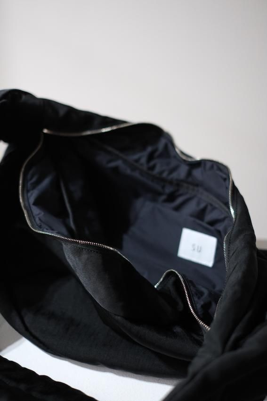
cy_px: 200
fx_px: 589
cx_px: 134
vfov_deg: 37.5
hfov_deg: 25.5
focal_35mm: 53
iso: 1250
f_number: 1.6
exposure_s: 1/60
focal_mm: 35
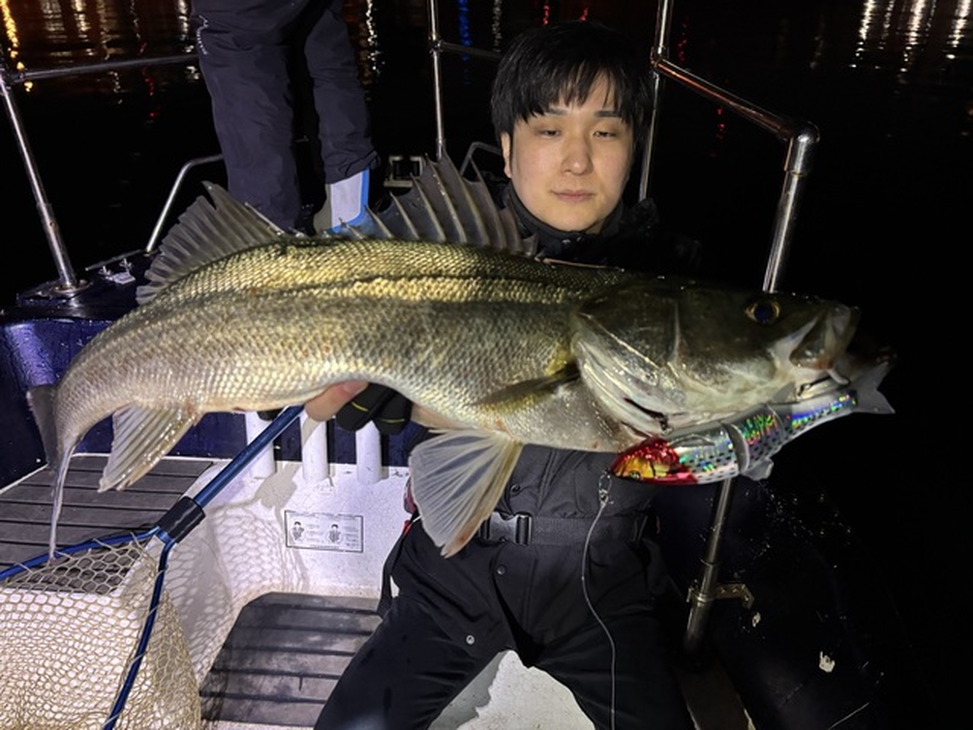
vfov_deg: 53.1
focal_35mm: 26
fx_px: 731
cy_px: 365
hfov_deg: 67.3
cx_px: 486
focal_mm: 5.96
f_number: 1.6
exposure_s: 1/33
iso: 400
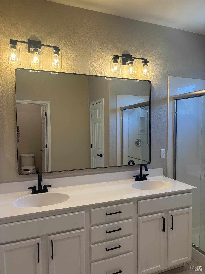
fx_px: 205
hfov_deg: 53.1
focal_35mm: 26
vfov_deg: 67.3
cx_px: 102
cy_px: 137
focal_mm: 5.96
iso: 100
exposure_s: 1/120
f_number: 1.6
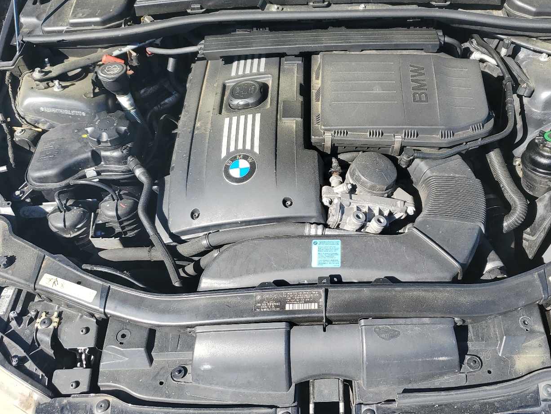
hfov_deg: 53.5
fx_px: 541
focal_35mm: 34
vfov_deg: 41.8
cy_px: 195
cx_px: 338
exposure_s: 1/1250
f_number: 1.5
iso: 50
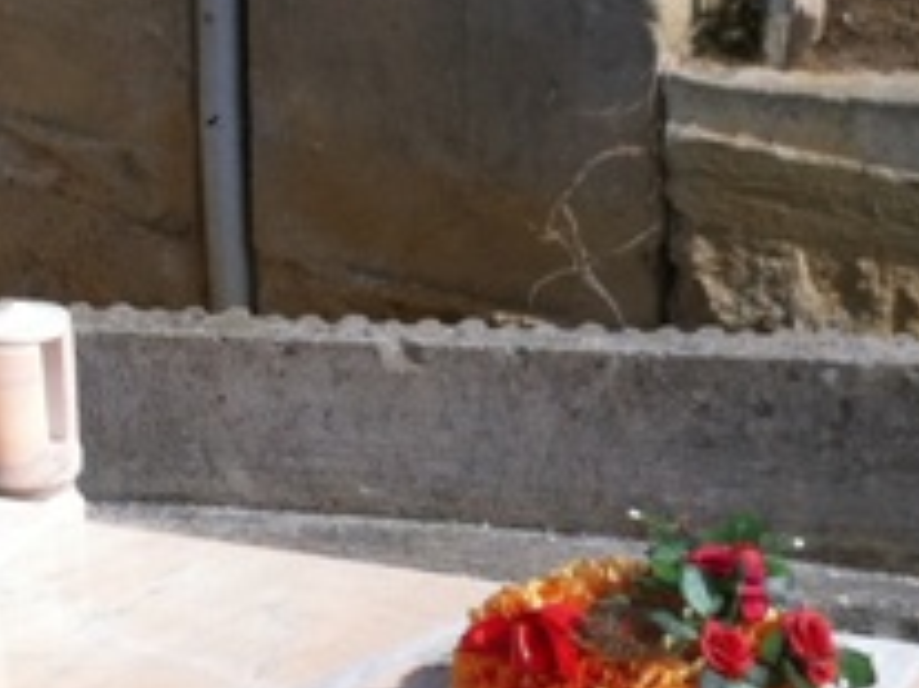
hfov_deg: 14.6
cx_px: 488
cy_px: 475
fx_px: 3582
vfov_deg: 11.0
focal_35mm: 135
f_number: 2.8
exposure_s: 1/2320
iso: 80
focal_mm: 3.85
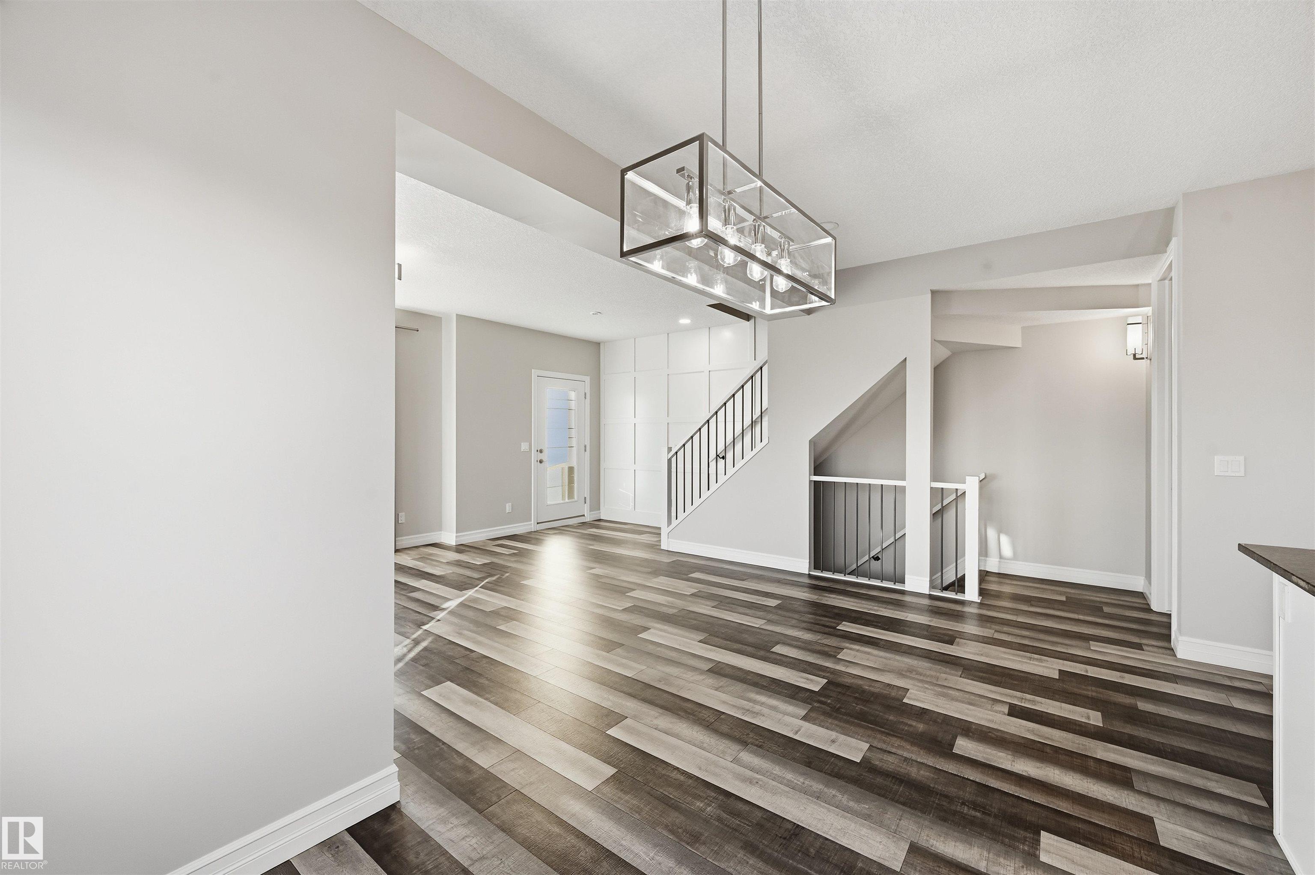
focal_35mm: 14
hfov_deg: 104.3
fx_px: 511
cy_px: 438
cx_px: 658
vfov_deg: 81.1
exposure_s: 1/60
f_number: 8
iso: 100
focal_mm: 14
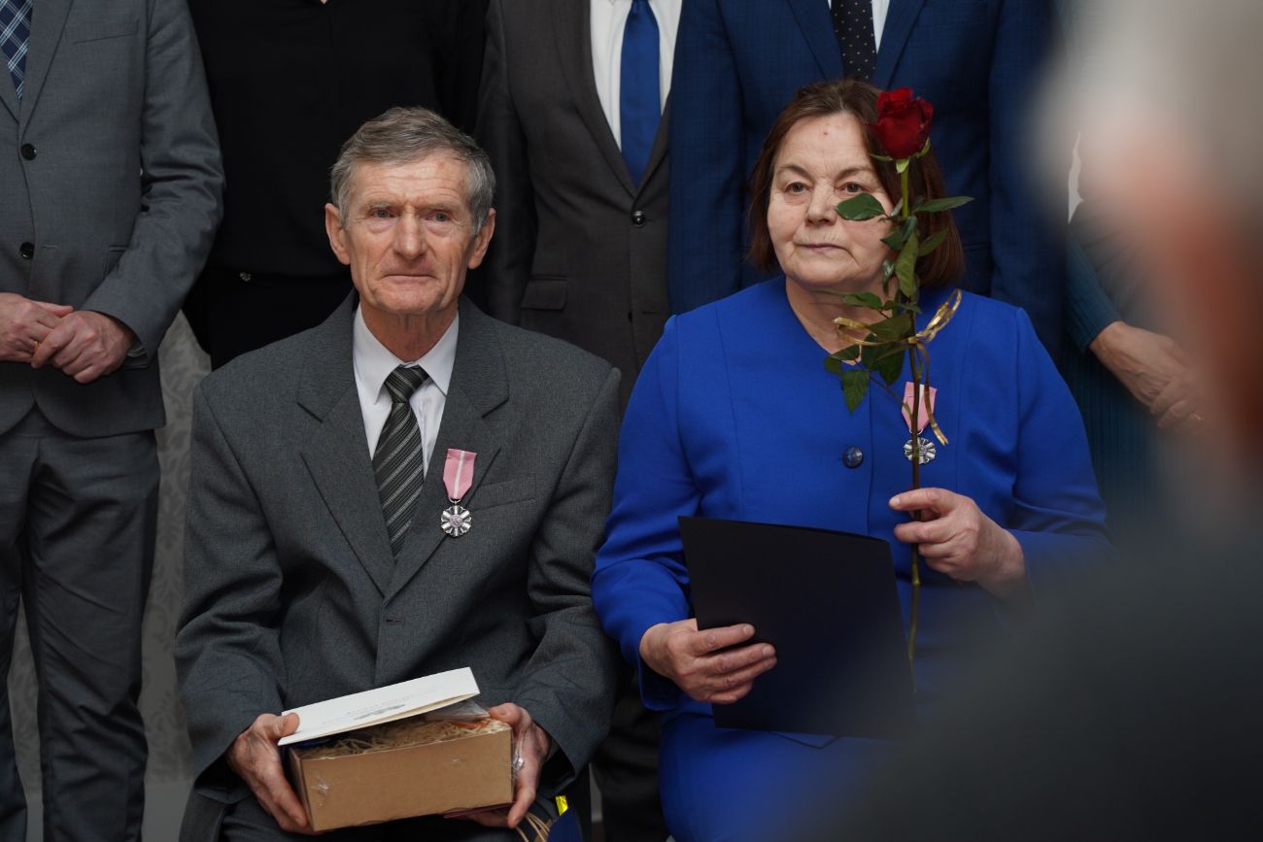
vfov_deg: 13.0
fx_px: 3684
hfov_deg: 19.5
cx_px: 632
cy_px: 421
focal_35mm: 105
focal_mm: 105
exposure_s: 1/100
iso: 500
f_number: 5
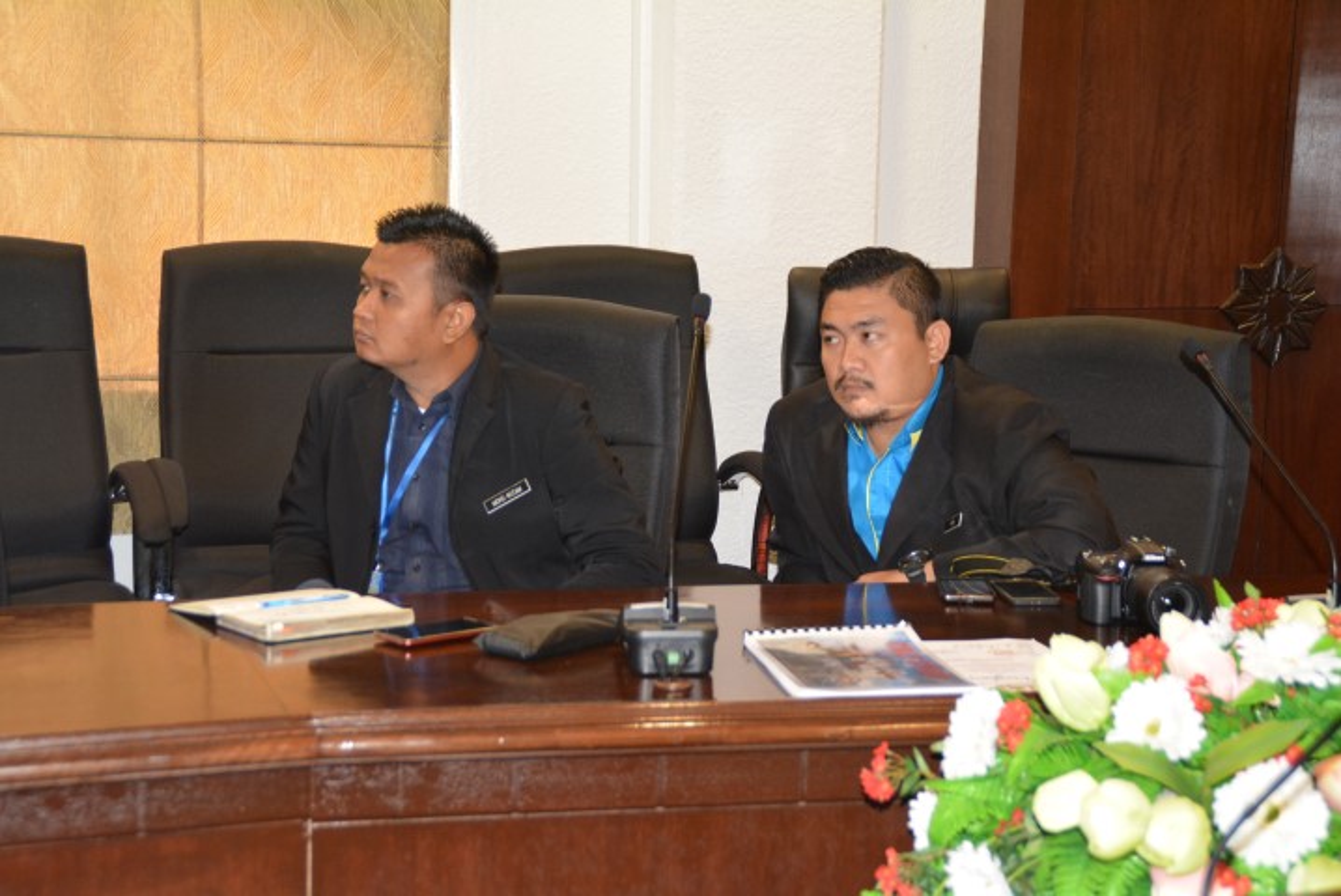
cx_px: 670
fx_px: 2125
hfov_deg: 35.0
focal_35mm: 57
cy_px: 448
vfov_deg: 23.8
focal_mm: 38
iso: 1800
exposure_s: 1/60
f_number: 4.5
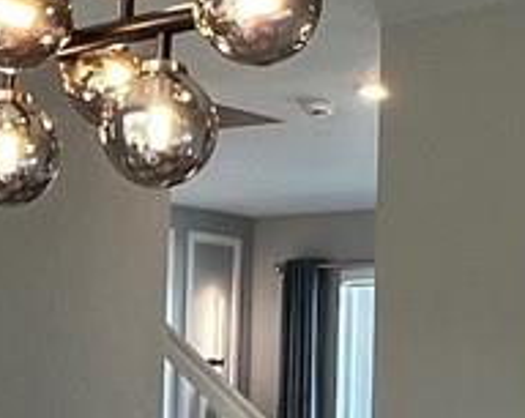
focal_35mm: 106
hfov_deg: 17.9
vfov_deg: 14.1
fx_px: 1645
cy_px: 486
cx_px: 68
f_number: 1.8
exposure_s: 1/120
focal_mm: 1.57
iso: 160
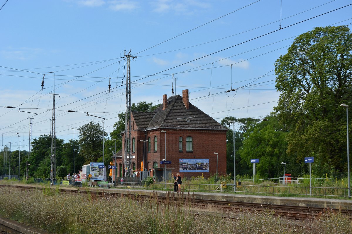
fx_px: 616
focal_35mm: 63
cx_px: 176
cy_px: 117
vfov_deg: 21.6
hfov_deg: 31.9
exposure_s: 1/640
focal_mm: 42
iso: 250
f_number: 8
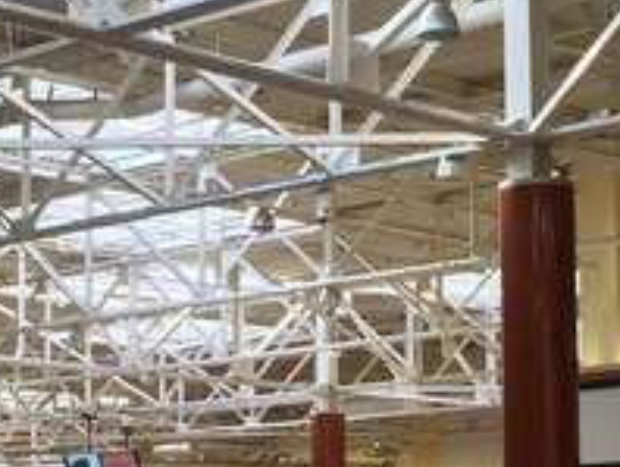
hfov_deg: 16.8
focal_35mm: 117
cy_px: 320
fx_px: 2098
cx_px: 329
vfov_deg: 12.7
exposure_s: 1/60
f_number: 2.2
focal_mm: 4.15
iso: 32
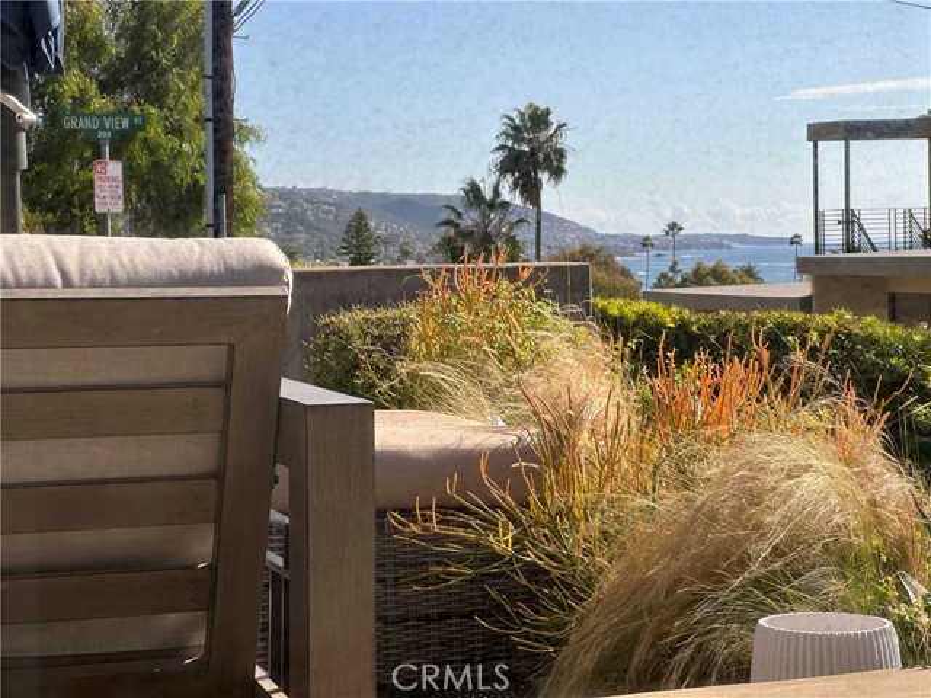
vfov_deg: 19.1
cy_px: 349
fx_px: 2071
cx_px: 466
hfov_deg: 25.3
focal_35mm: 77
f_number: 2.8
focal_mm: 9
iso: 32
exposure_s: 1/677
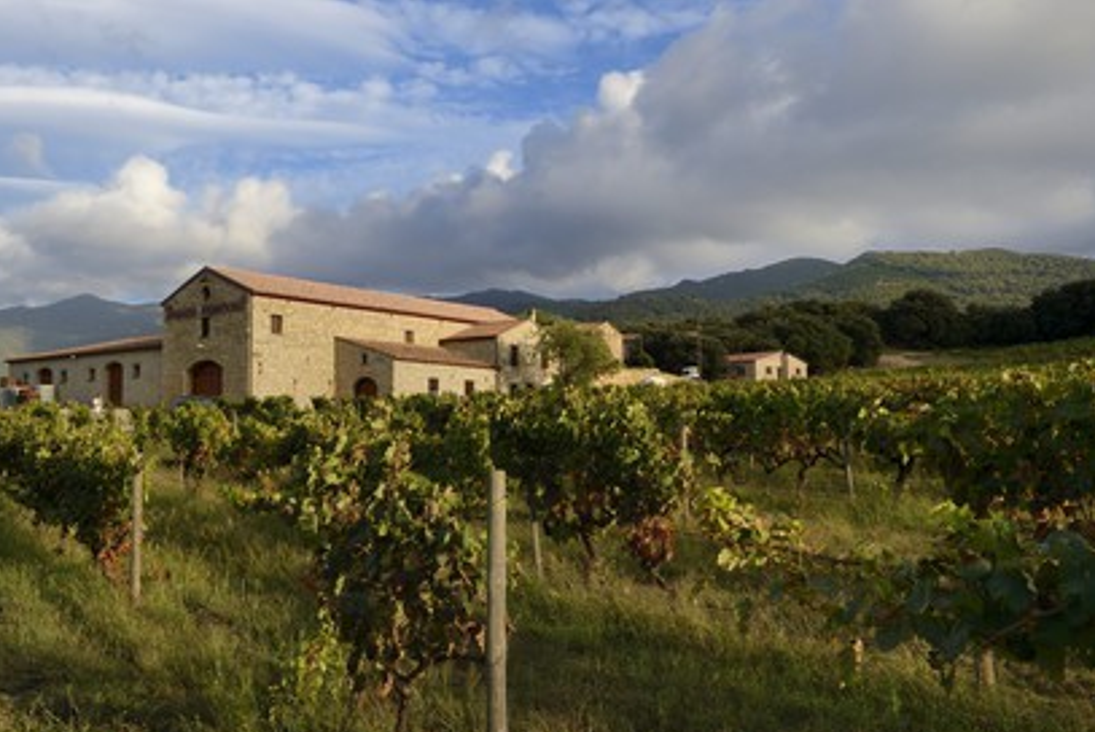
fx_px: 1004
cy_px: 374
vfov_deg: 40.0
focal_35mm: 33
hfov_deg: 57.2
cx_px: 535
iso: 200
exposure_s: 1/160
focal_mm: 32
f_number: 13
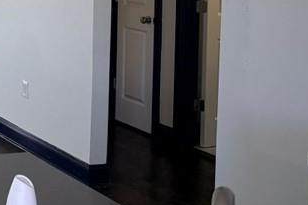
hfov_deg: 20.4
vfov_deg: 15.8
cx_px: -174
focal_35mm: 83
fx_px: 710
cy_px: -40
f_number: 1.78
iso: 160
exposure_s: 1/240
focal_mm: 6.76
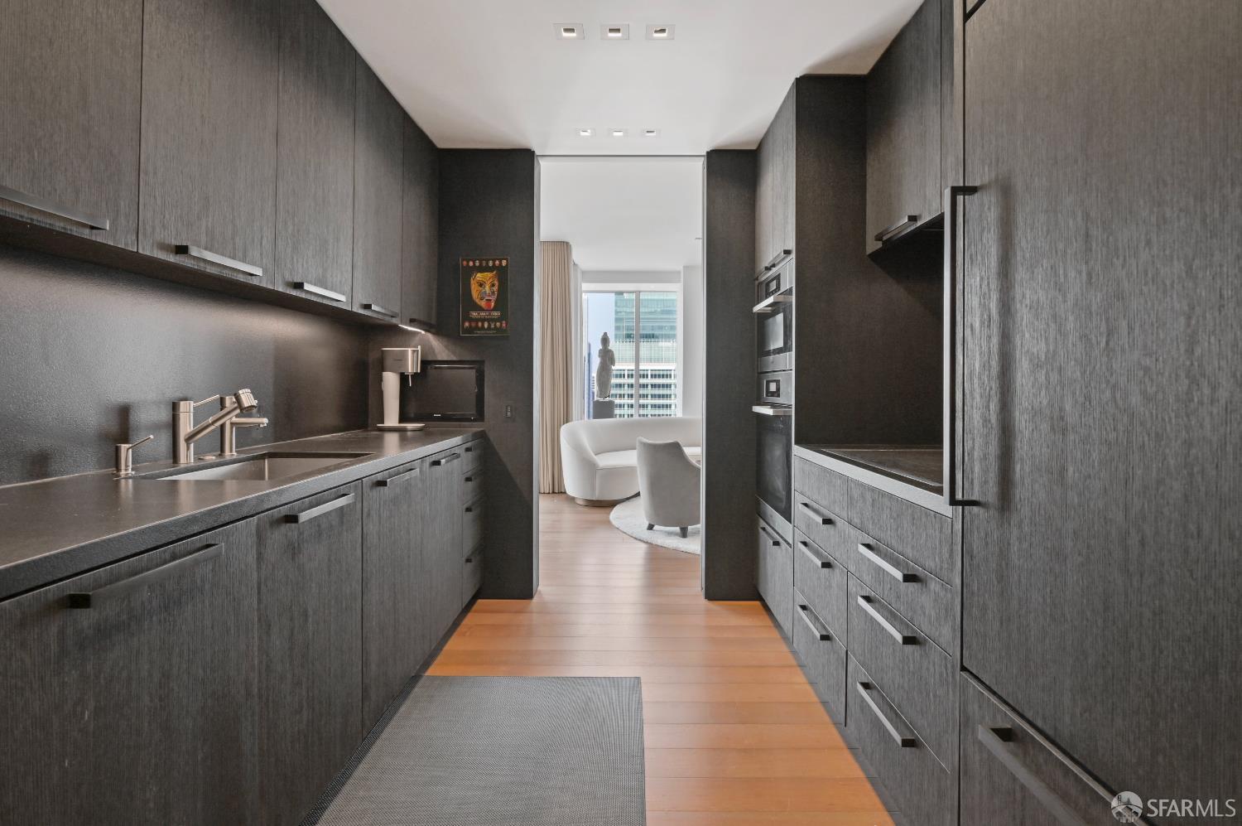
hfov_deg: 87.0
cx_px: 621
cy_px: 413
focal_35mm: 19
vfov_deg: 64.4
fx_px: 655
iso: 400
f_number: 11
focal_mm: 19
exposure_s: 1/25
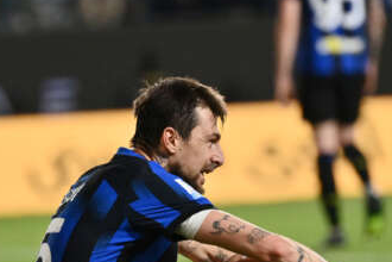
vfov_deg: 2.8
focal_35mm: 491
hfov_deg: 4.2
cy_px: 204
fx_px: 5346
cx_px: 254
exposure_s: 1/1600
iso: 2000
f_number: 4
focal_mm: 270
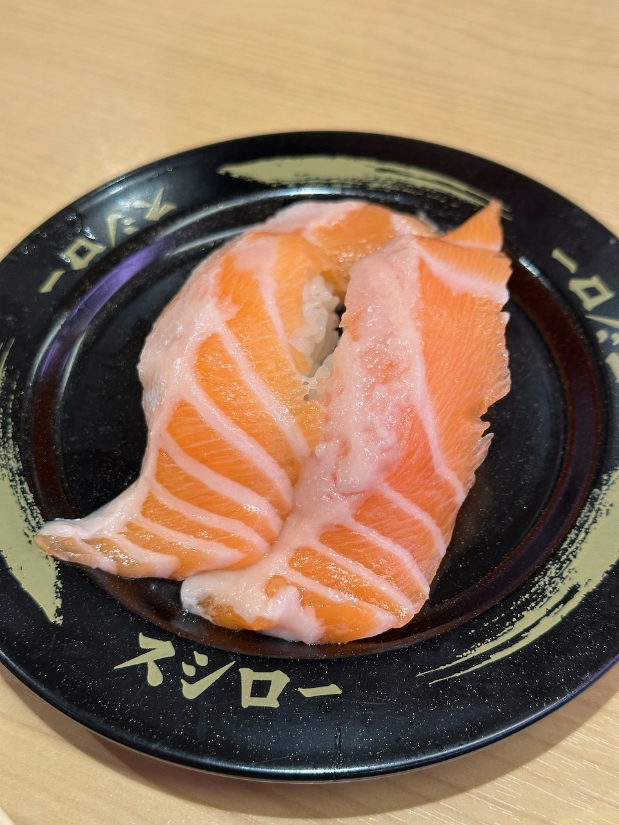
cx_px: 310
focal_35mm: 48
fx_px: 1144
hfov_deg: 30.3
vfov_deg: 39.7
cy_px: 412
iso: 80
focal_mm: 6.9
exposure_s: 1/120
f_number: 1.8
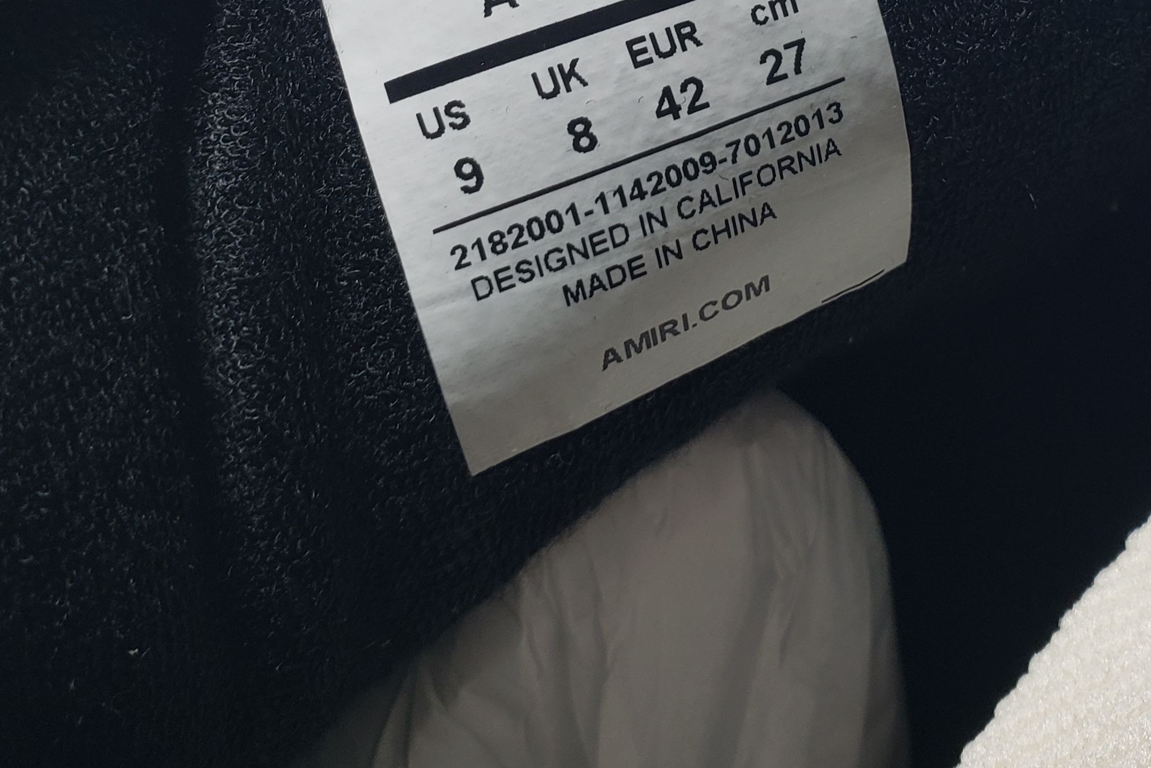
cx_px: 690
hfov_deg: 36.7
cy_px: -69
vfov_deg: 23.6
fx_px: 1726
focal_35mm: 54
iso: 50
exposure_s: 1/105
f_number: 2.4
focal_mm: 4.3
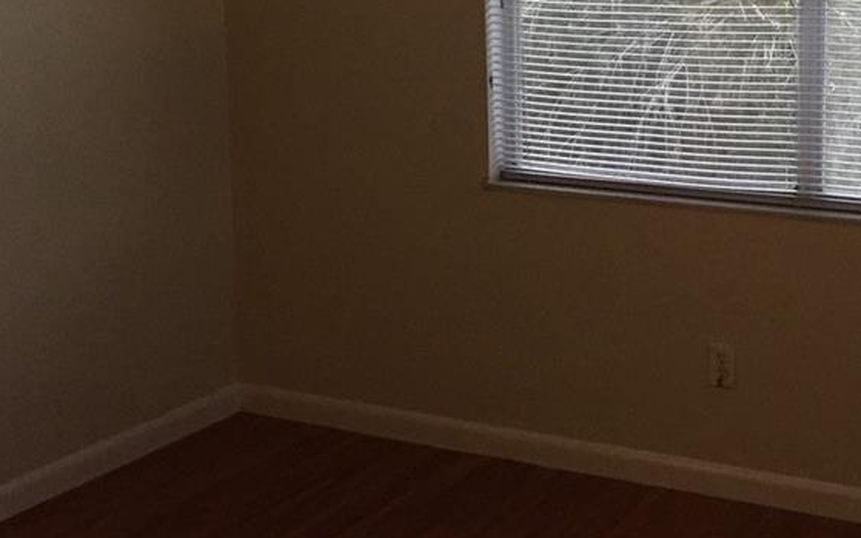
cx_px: 628
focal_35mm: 66
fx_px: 1548
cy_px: 97
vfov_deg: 19.5
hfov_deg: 30.6
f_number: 2.2
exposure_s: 1/30
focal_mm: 4.15
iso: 200
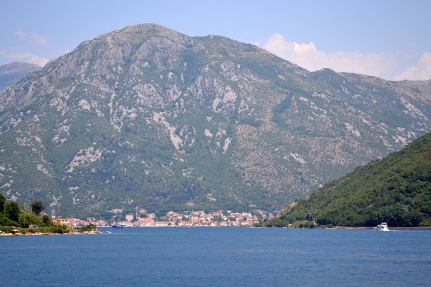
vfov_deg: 16.6
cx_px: 216
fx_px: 988
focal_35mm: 82
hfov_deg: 24.6
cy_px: 144
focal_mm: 55
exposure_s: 1/320
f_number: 6.3
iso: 100
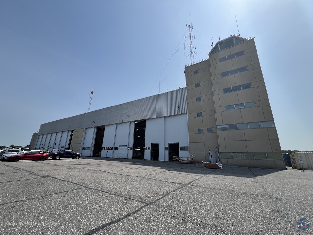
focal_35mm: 13
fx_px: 118
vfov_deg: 89.9
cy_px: 118
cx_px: 156
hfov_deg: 106.2
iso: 32
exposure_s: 1/1980
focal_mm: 1.57
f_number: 1.8
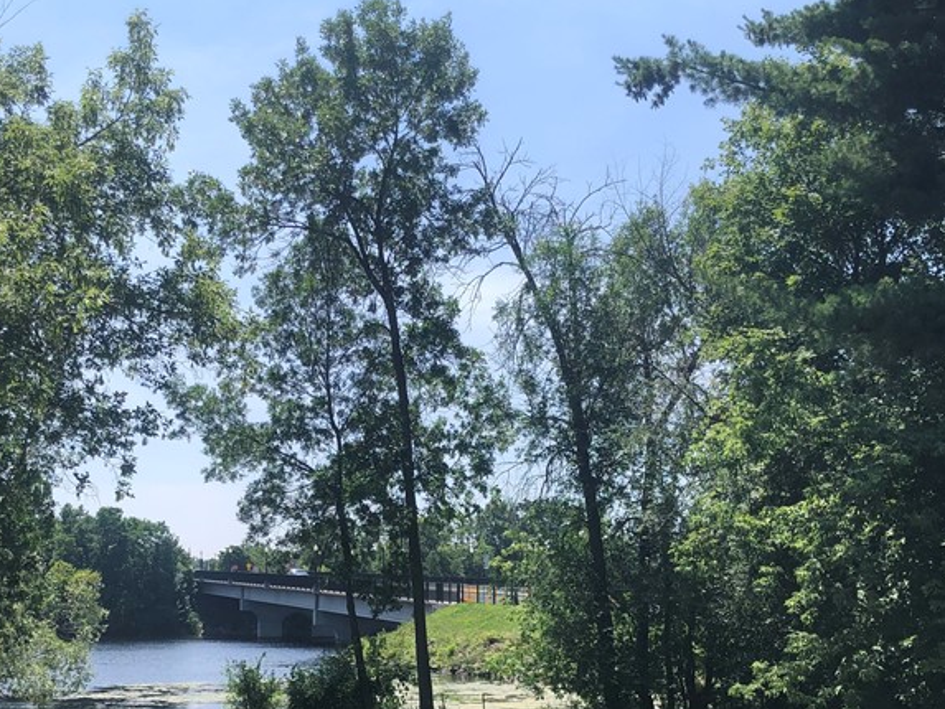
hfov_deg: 38.0
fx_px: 1365
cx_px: 373
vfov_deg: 28.7
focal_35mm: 50
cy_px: 518
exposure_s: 1/1429
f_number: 1.8
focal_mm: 3.99
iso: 20
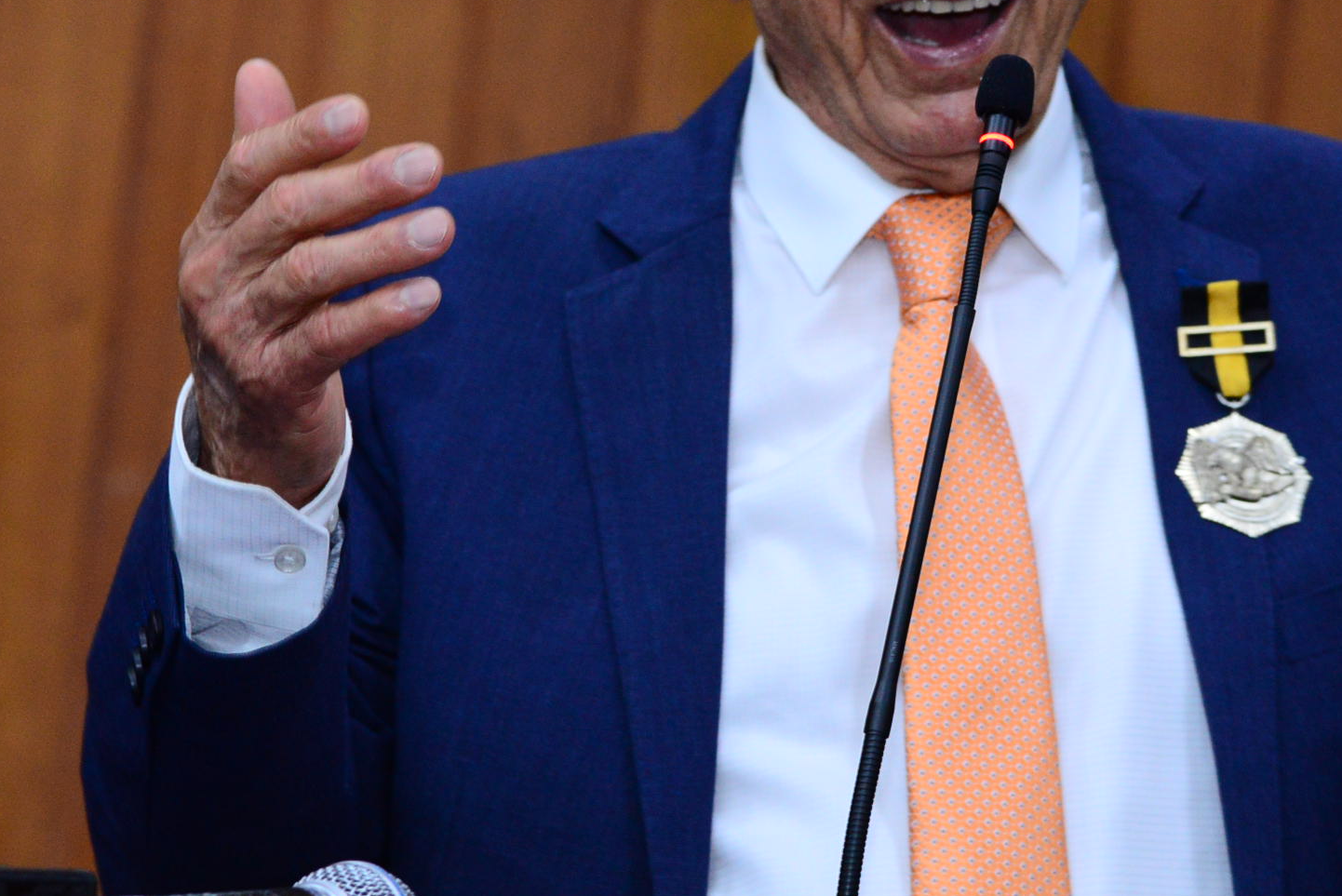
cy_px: 221
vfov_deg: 6.3
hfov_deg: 9.4
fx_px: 8168
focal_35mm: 219
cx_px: 965
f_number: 5
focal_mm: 105
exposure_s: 1/80
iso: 2000
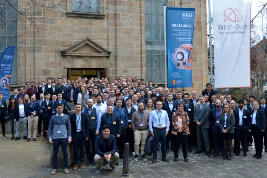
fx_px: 234
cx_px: 134
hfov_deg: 59.5
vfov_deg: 41.8
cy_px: 89
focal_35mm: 32
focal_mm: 21
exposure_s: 1/125
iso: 400
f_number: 5.6
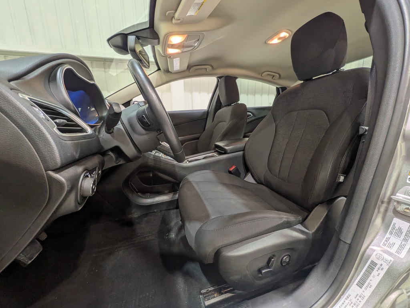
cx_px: 205
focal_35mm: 14
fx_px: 166
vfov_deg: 85.7
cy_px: 154
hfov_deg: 102.1
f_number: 2.2
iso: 64
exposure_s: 1/30
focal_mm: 1.83
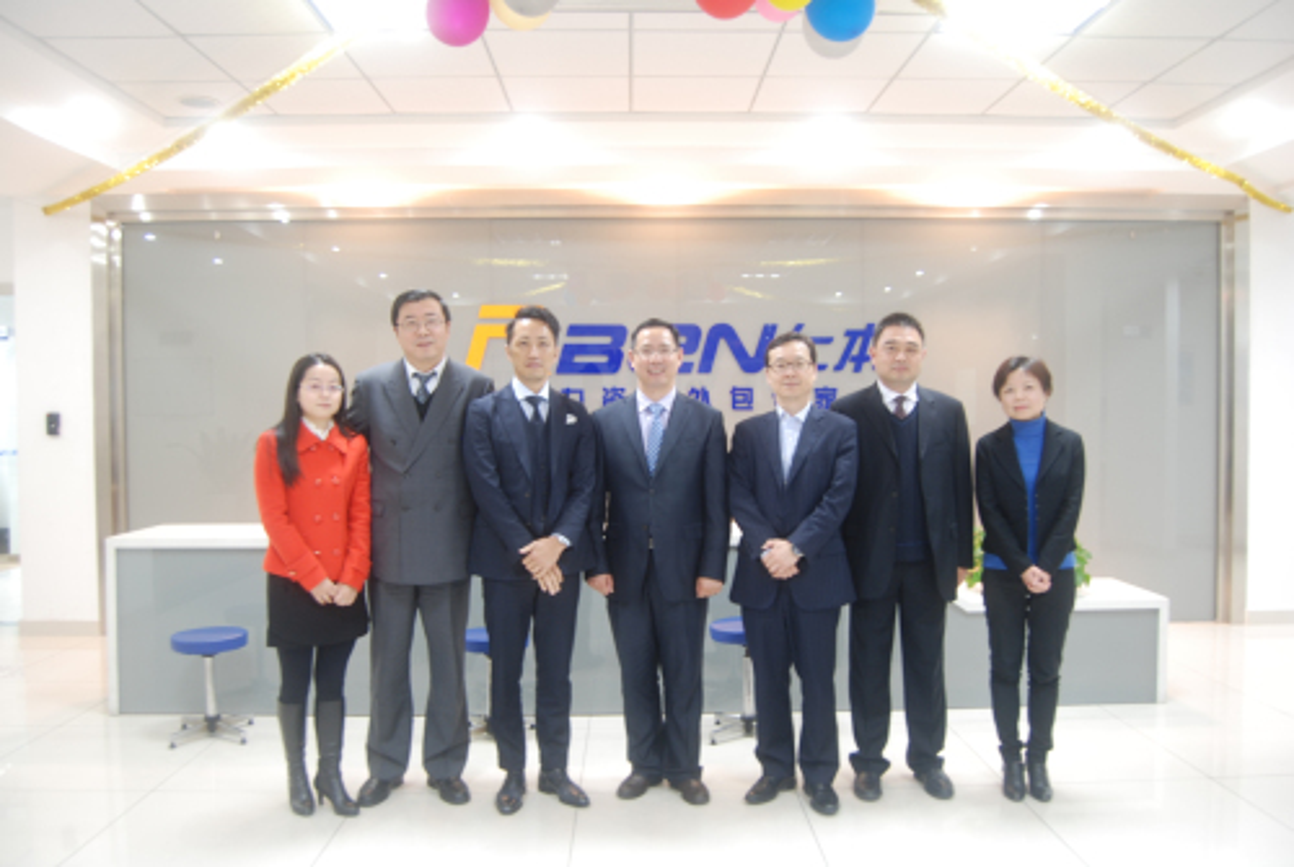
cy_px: 434
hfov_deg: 64.5
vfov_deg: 45.8
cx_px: 647
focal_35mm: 28
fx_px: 1026
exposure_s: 1/1.6
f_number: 3.5
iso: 125
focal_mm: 19
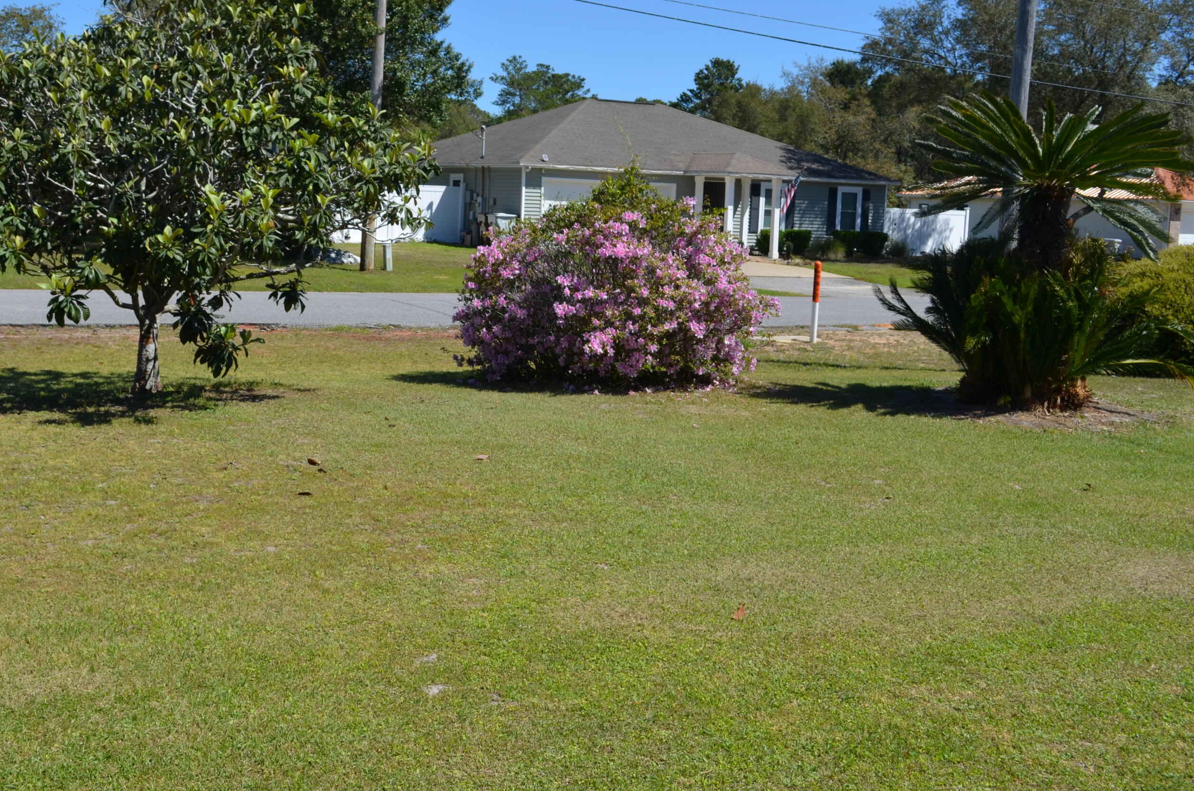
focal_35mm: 43
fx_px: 1423
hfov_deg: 45.3
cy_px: 321
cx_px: 485
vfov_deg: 31.0
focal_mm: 24
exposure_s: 1/250
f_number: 8
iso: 100
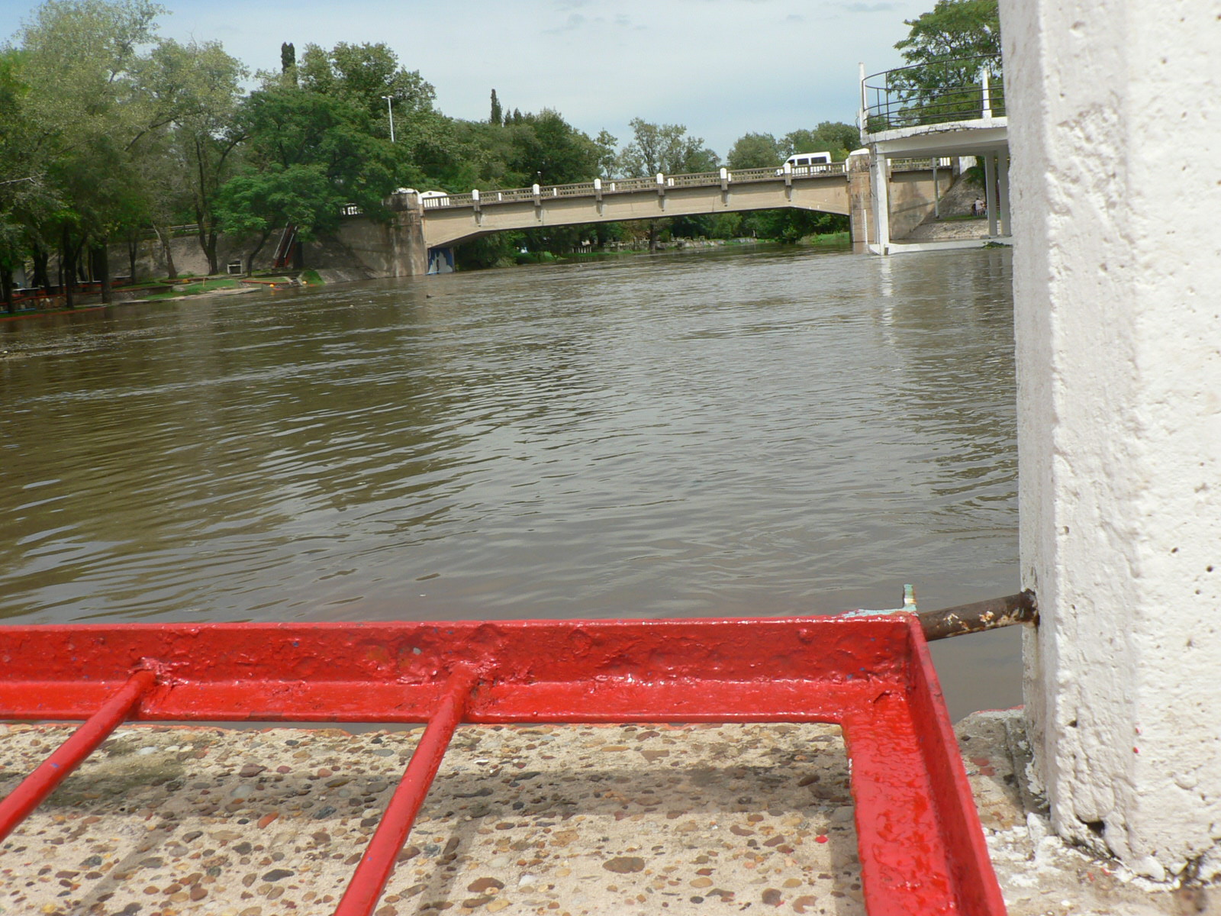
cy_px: 458
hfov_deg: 52.6
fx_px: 1235
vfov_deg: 40.7
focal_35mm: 35
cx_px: 610
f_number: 5.6
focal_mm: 6
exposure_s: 1/400
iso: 64
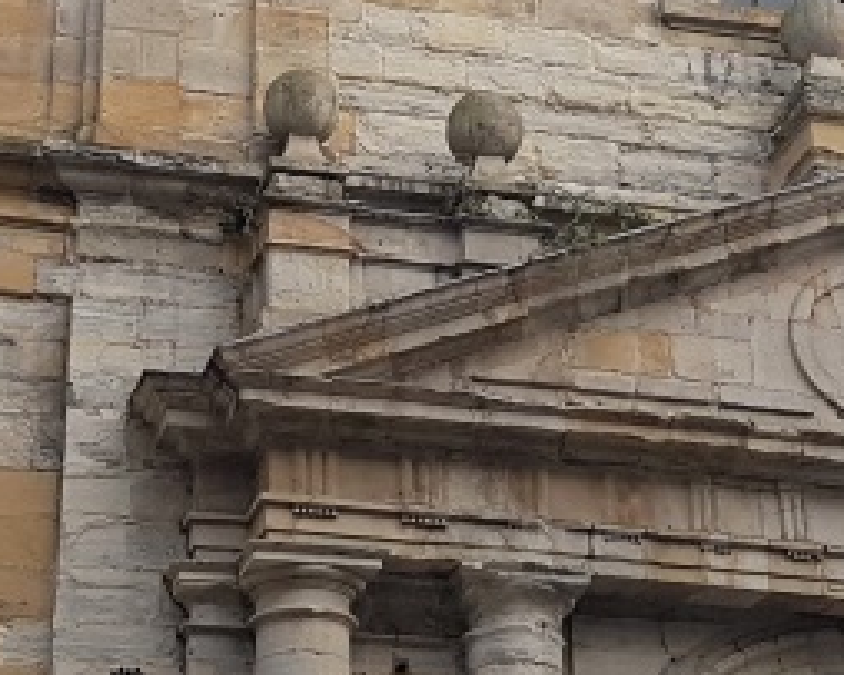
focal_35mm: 100
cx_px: 462
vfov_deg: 15.3
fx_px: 2497
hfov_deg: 19.2
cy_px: 203
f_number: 1.7
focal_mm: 4.2
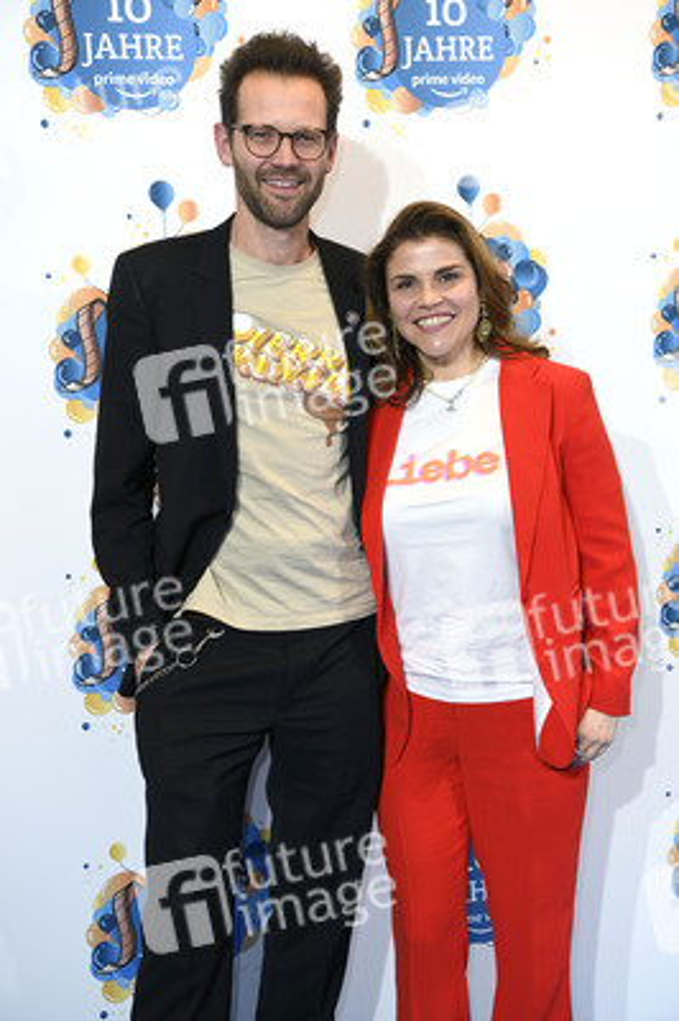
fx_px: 1474
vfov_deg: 38.2
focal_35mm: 52
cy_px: 510
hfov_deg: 25.9
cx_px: 340
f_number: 5
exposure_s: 1/125
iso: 1000
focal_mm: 52
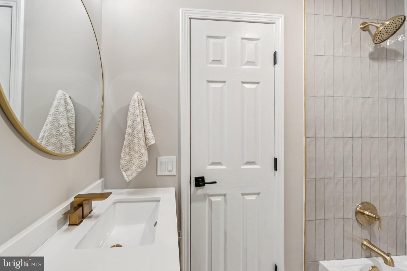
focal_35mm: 15
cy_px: 136
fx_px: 170
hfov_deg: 100.4
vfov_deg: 77.3
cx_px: 204
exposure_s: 1/10
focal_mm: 10
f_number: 7.1
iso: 200
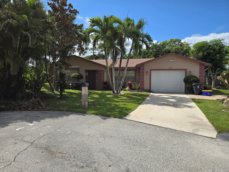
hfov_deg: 73.9
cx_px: 114
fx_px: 152
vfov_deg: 58.9
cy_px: 86
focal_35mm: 23
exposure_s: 1/883
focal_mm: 6.3
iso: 12
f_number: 1.7
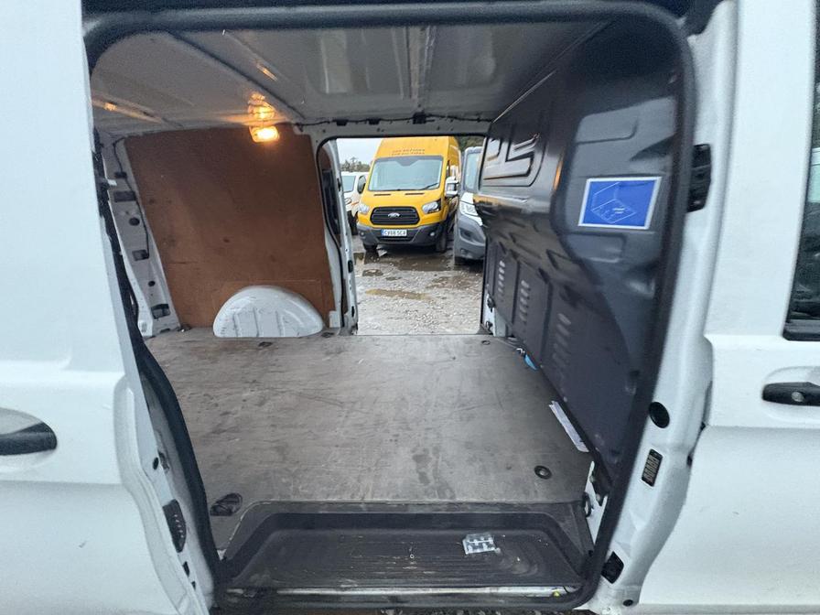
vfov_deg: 85.7
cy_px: 308
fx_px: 332
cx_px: 410
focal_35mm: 14
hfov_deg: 102.1
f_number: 2.2
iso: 1000
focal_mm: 2.22
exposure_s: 1/60
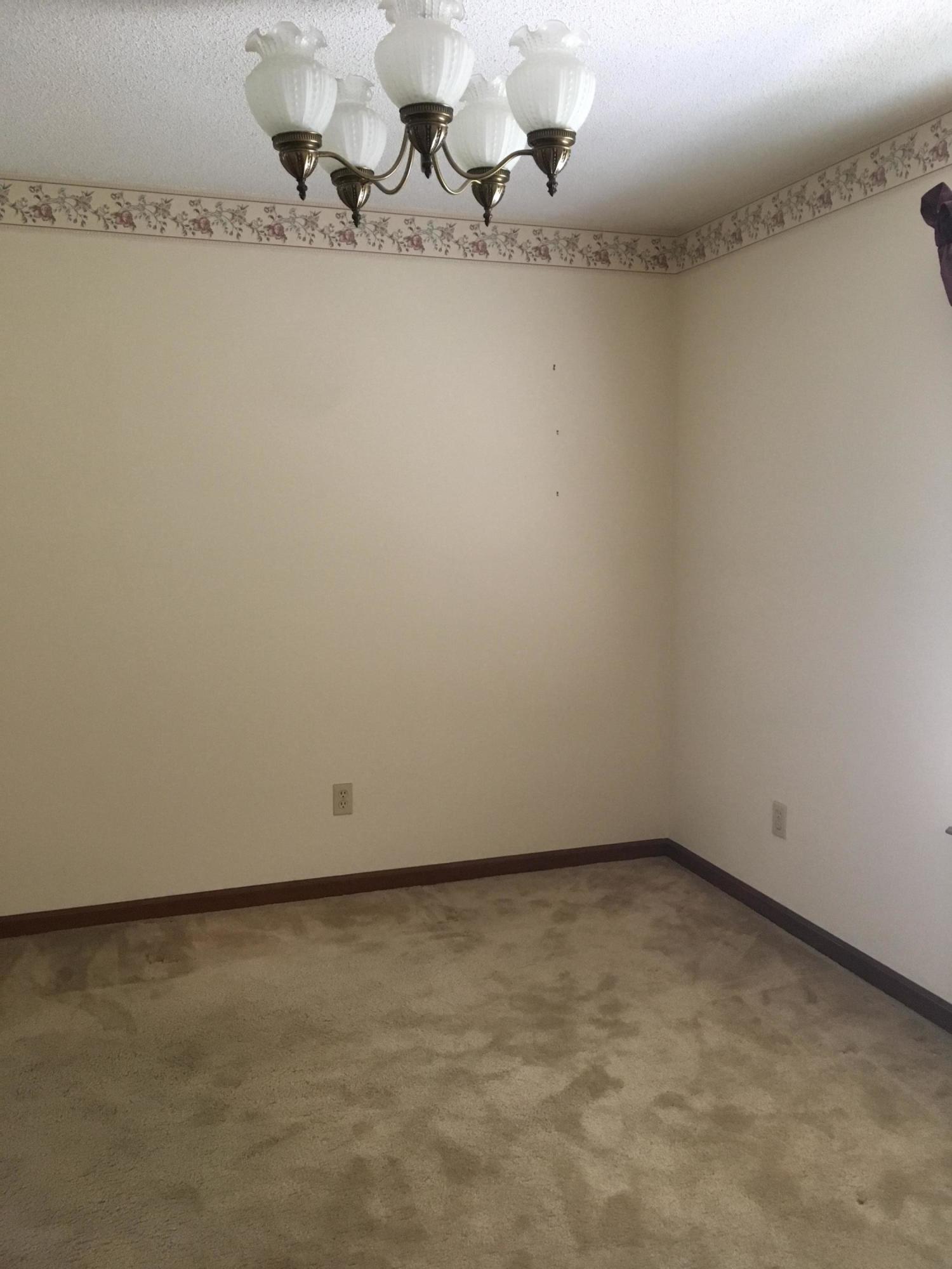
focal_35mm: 29
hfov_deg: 48.2
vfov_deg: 61.7
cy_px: 634
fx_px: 1063
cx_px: 476
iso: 125
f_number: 2.2
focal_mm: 4.15
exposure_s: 1/30
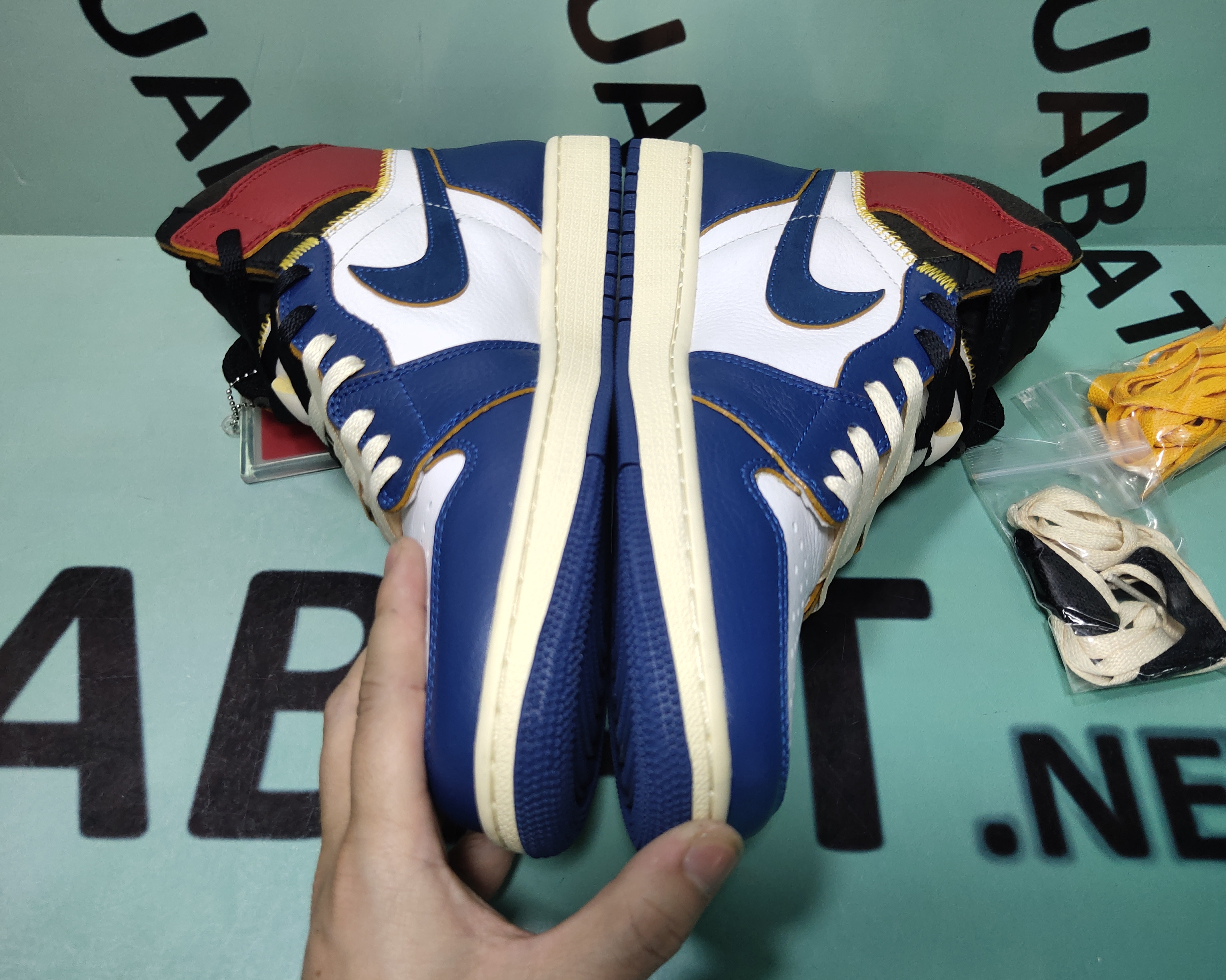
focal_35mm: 32
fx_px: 1161
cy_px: 490
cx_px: 614
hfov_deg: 55.7
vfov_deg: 45.8
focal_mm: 4.35
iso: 79
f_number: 1.79
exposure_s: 1/100
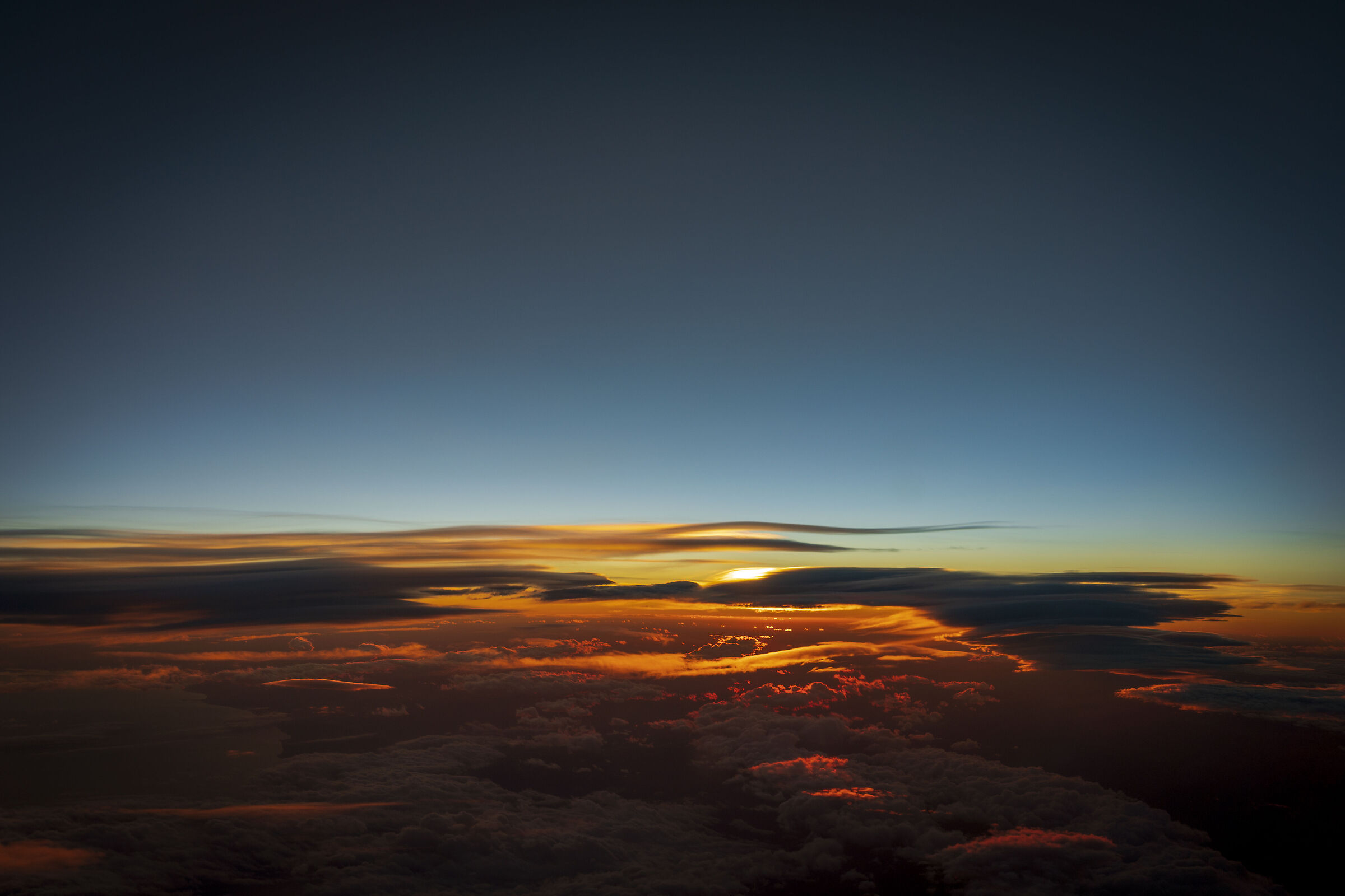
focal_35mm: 34
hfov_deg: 55.8
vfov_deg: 38.9
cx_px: 672
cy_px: 448
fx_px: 1270
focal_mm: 34
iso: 100
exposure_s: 1/200
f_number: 7.1
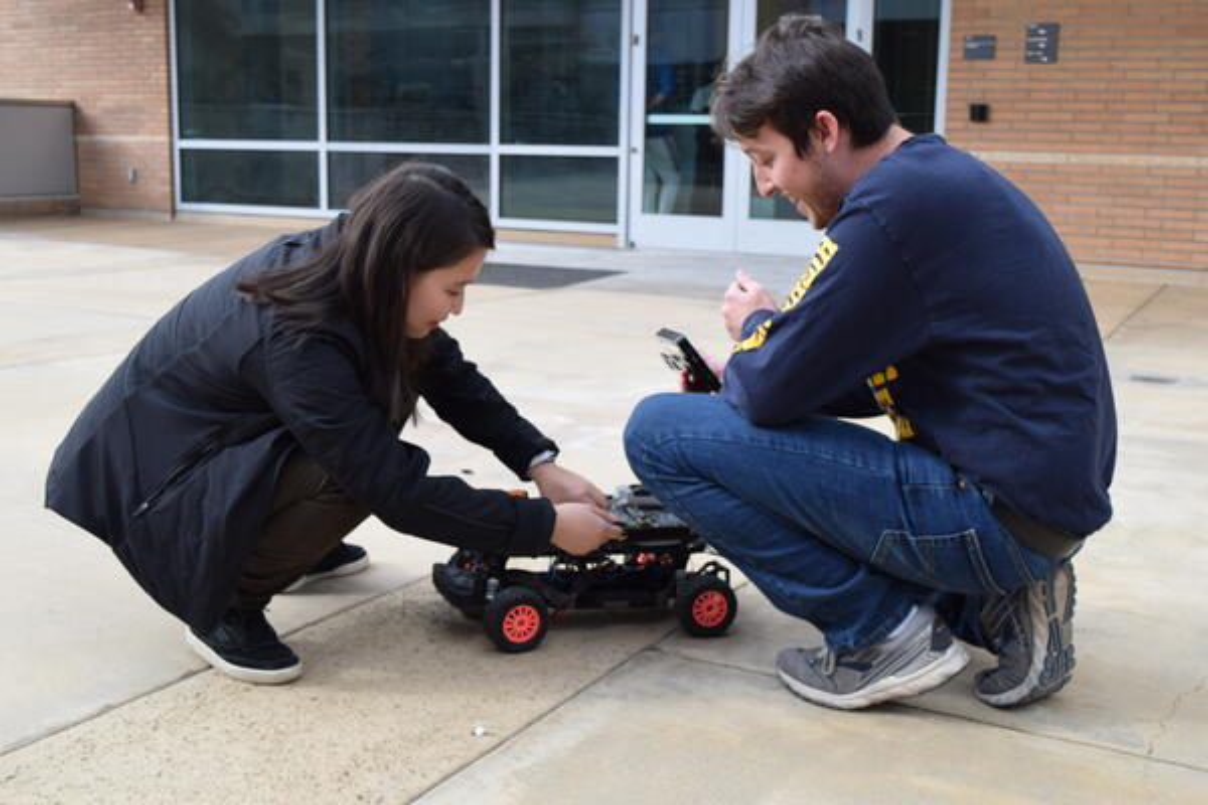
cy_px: 402
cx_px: 604
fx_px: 1309
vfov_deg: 34.2
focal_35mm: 39
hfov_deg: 49.6
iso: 400
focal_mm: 26
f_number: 7.1
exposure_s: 1/200
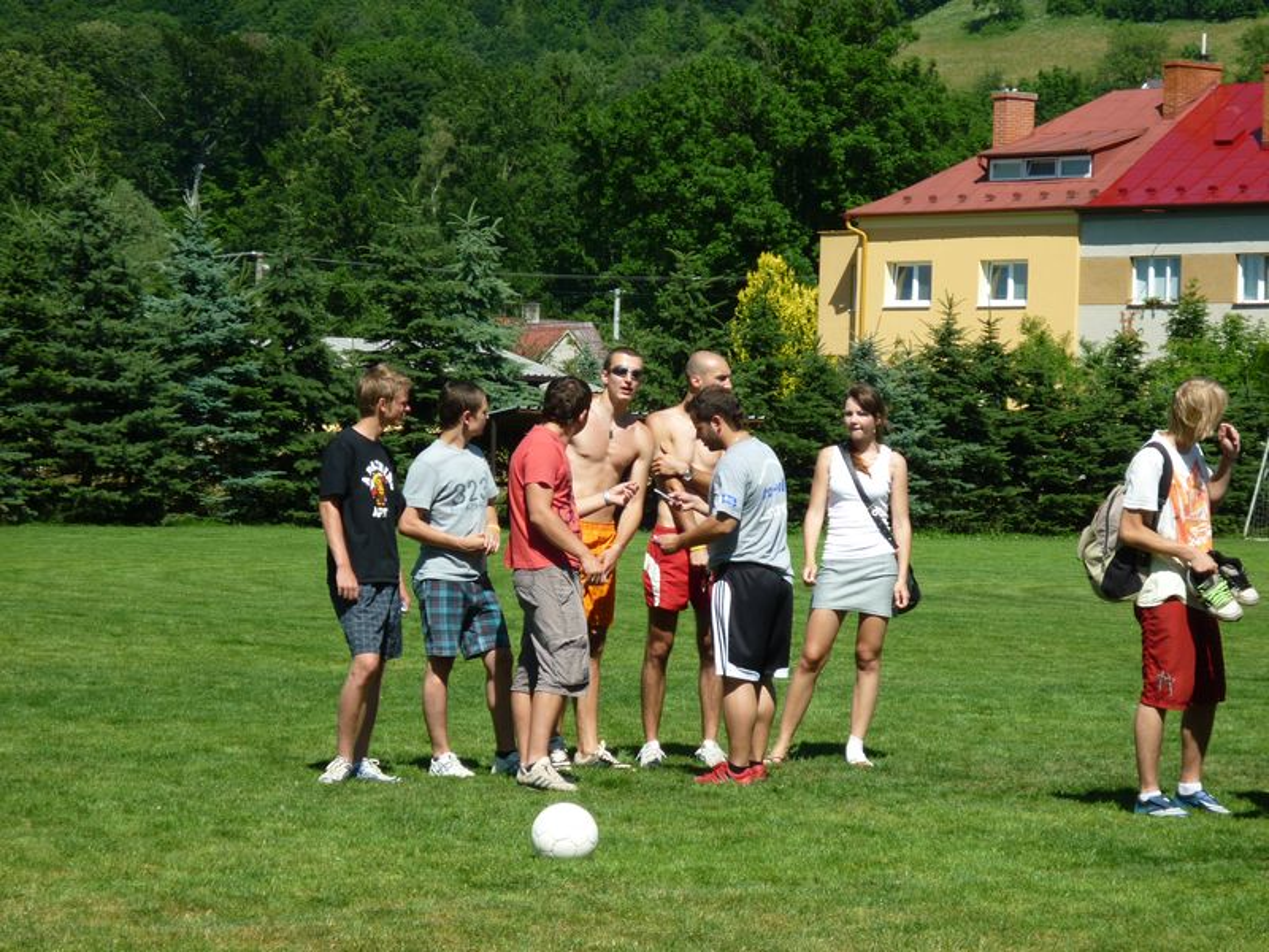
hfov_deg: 14.9
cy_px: 476
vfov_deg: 11.2
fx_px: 4839
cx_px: 634
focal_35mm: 132
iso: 80
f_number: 5.9
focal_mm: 22
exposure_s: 1/250
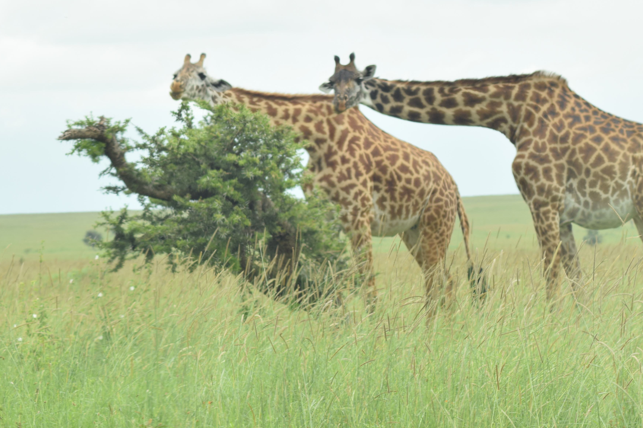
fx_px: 4197
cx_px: 370
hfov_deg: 8.8
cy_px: 162
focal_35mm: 235
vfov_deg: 5.8
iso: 200
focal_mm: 92
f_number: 5
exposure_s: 1/160
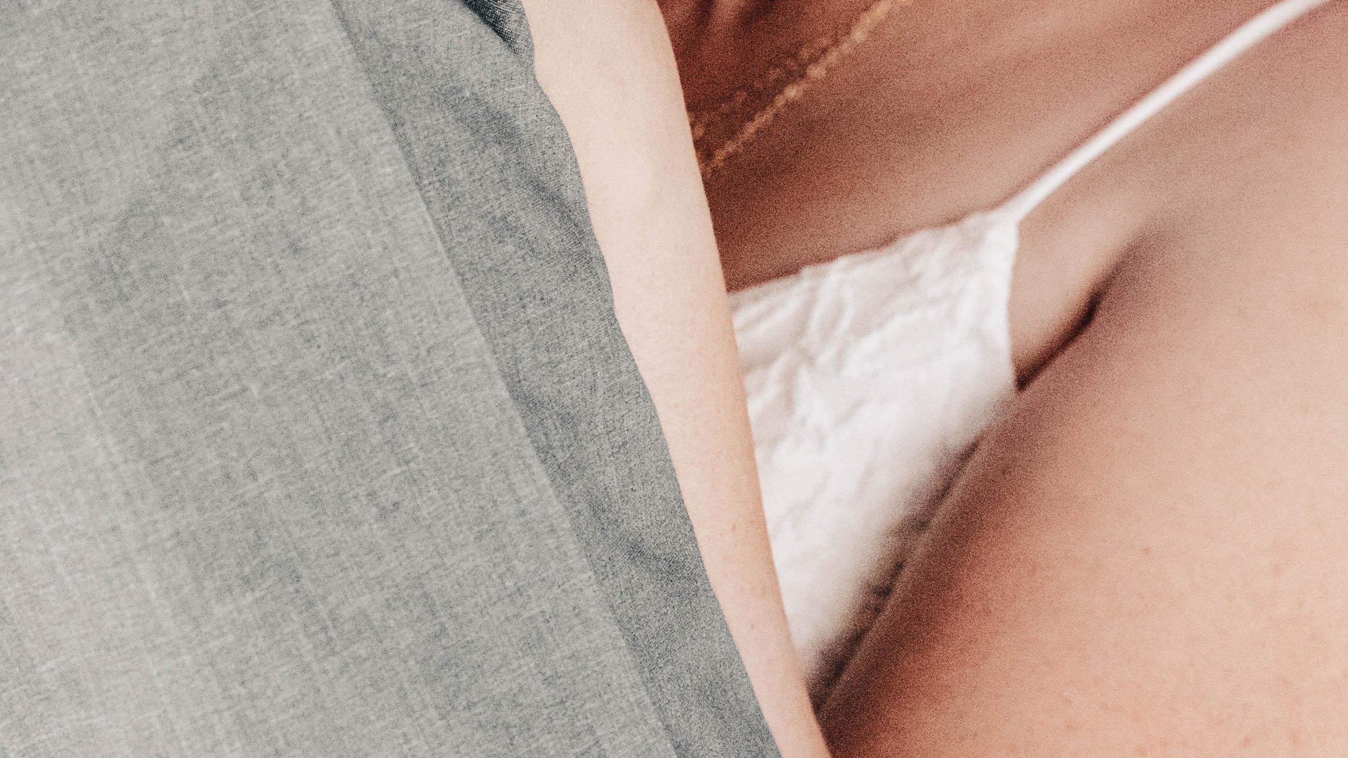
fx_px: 4754
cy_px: 53
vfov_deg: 9.1
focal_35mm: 133
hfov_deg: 16.1
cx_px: 481
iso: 6400
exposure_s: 1/2500
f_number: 6.3
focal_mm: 50
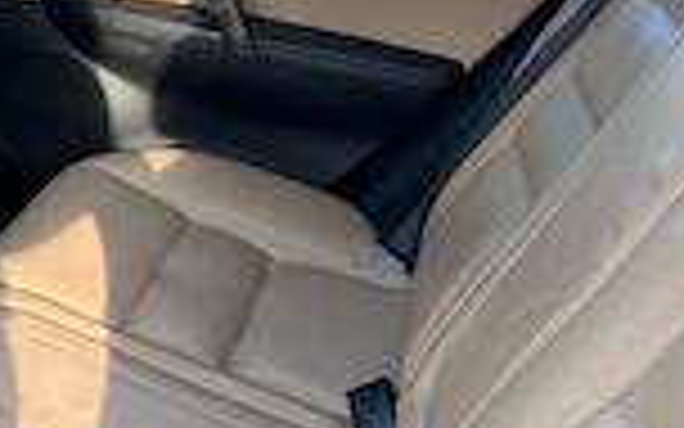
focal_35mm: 67
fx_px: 1249
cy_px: 135
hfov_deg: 30.5
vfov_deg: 19.3
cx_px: 266
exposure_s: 1/435
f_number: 1.78
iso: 80
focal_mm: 6.86
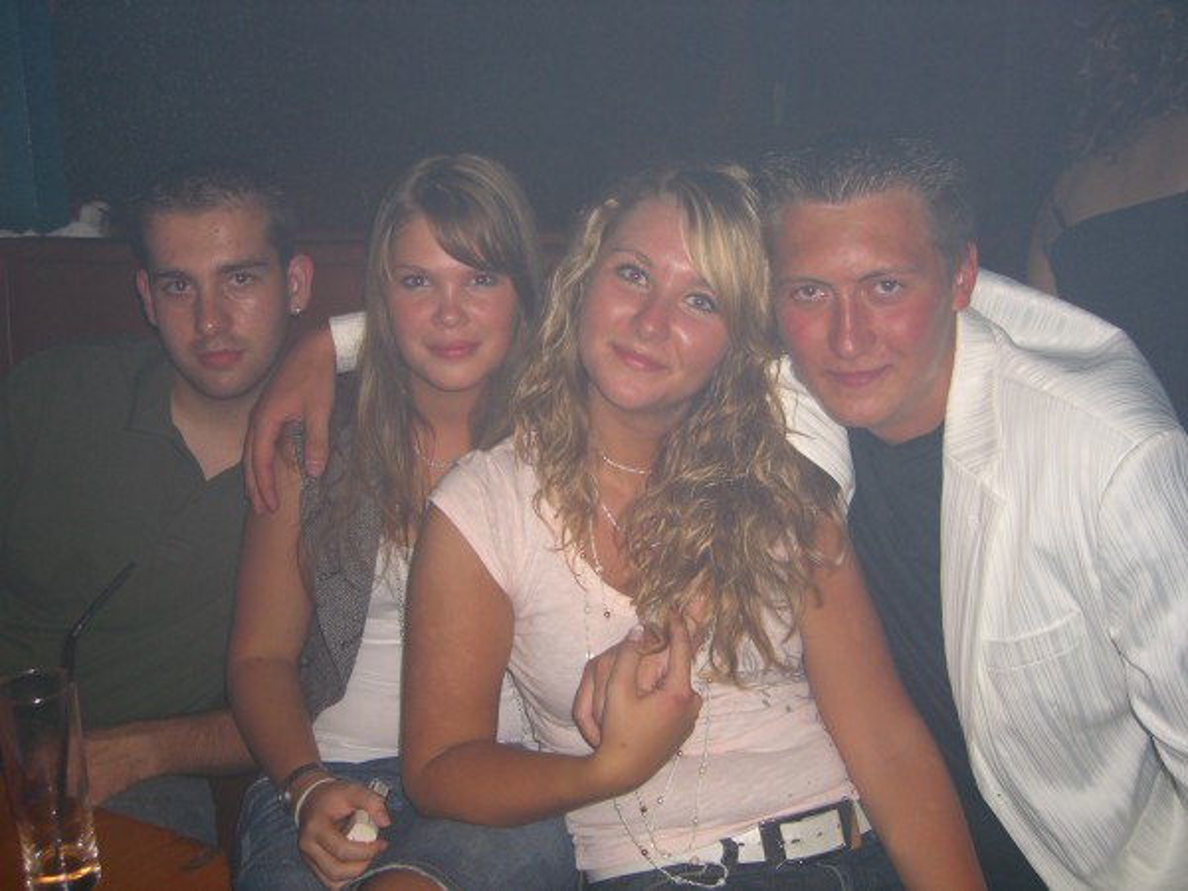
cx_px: 594
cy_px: 446
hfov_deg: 49.0
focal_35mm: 38
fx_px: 1304
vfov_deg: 37.7
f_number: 2.8
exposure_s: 1/60
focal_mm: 7.9
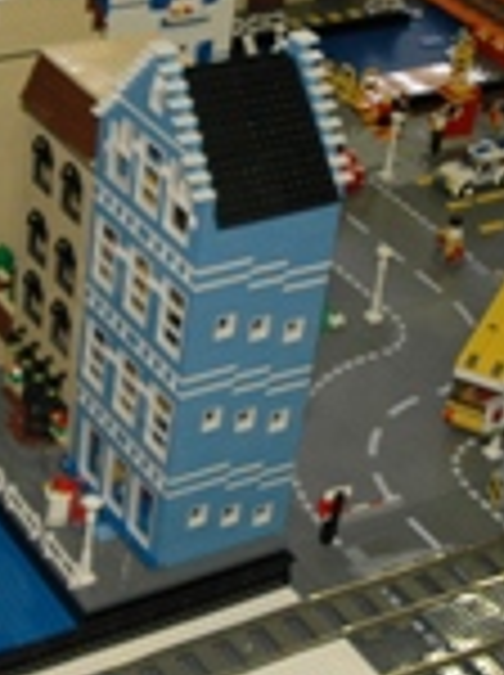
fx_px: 1850
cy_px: 261
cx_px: 94
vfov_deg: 20.6
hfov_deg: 15.4
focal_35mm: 95
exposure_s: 1/60
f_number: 3.8
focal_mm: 22
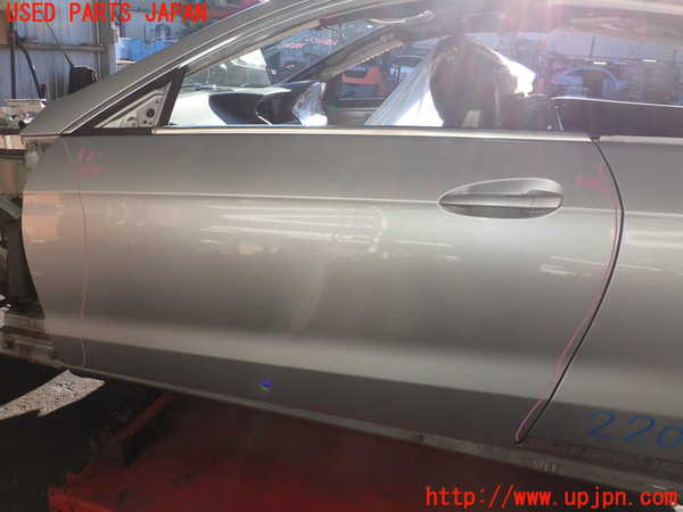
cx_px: 342
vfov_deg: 46.8
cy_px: 256
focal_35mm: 30
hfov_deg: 60.0
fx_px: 592
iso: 100
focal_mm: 5.4
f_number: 3.2
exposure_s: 1/400
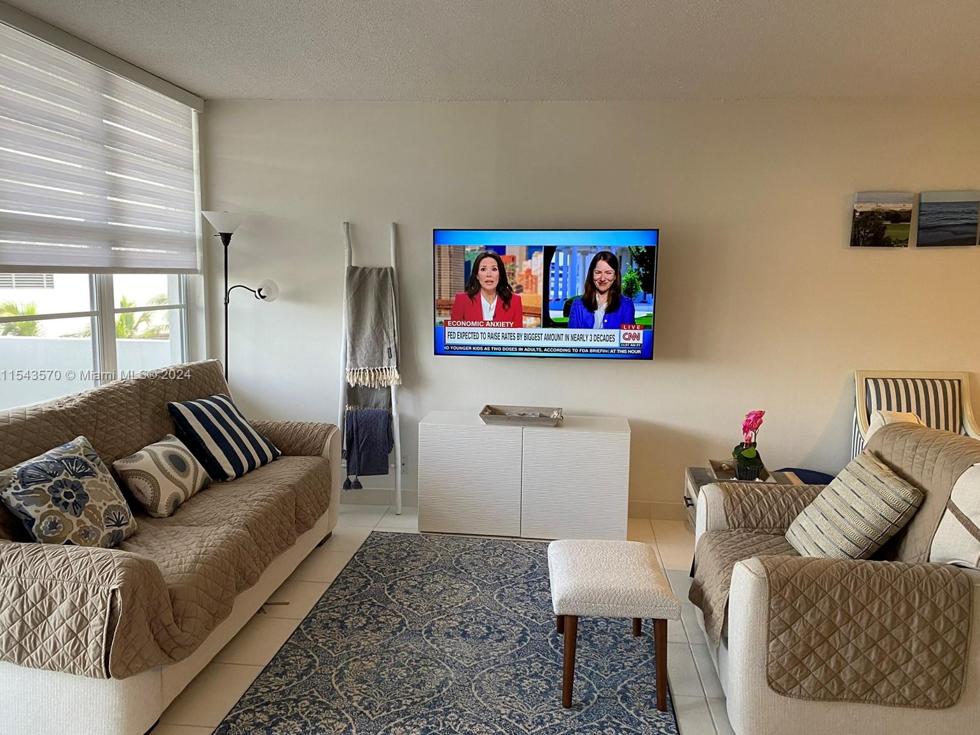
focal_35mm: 27
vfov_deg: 51.4
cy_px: 376
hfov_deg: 65.3
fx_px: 764
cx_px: 497
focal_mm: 4.25
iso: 100
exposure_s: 1/60
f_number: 1.8
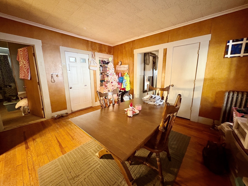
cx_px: 124
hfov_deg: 102.1
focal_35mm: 14
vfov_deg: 85.7
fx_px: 100
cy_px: 93
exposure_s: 1/40
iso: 640
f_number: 2.2
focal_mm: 2.22
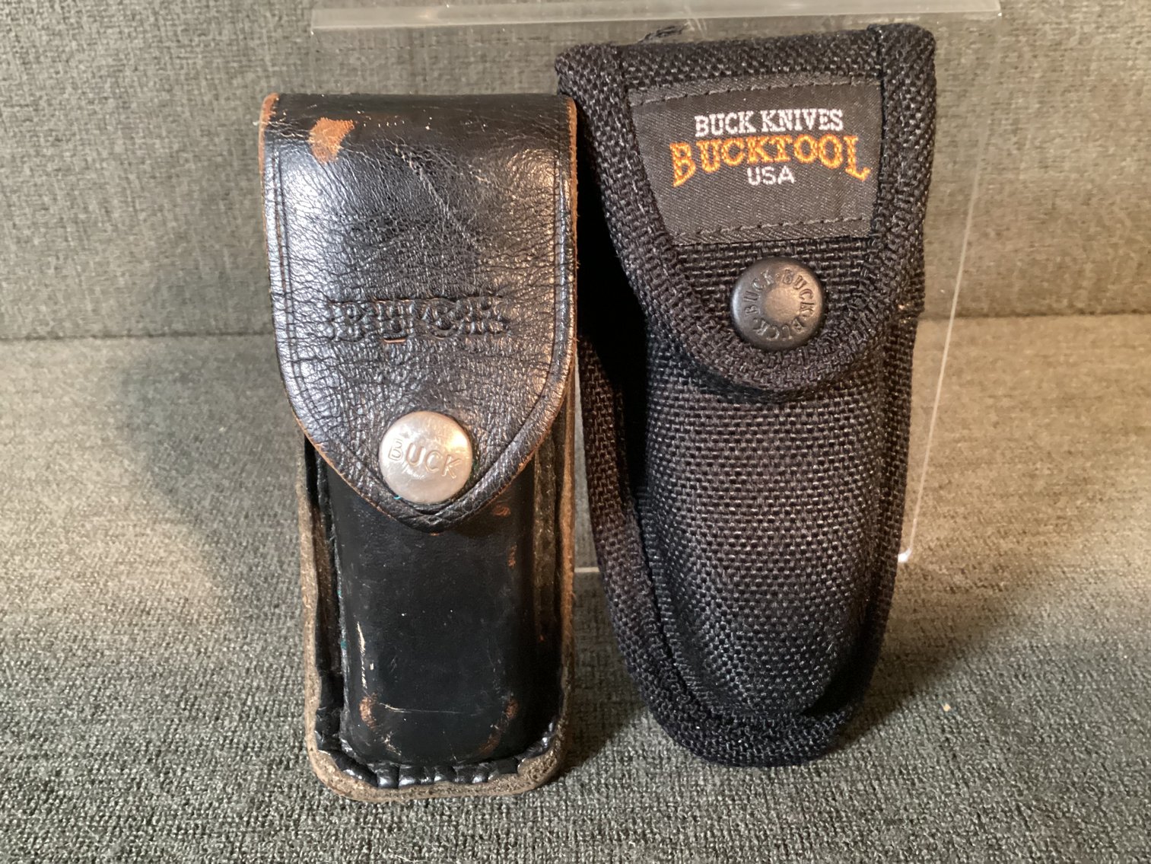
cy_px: 432
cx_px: 576
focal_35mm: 31
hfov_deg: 58.3
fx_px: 1031
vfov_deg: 45.4
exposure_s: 1/24
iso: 640
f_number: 2.4
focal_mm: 3.3
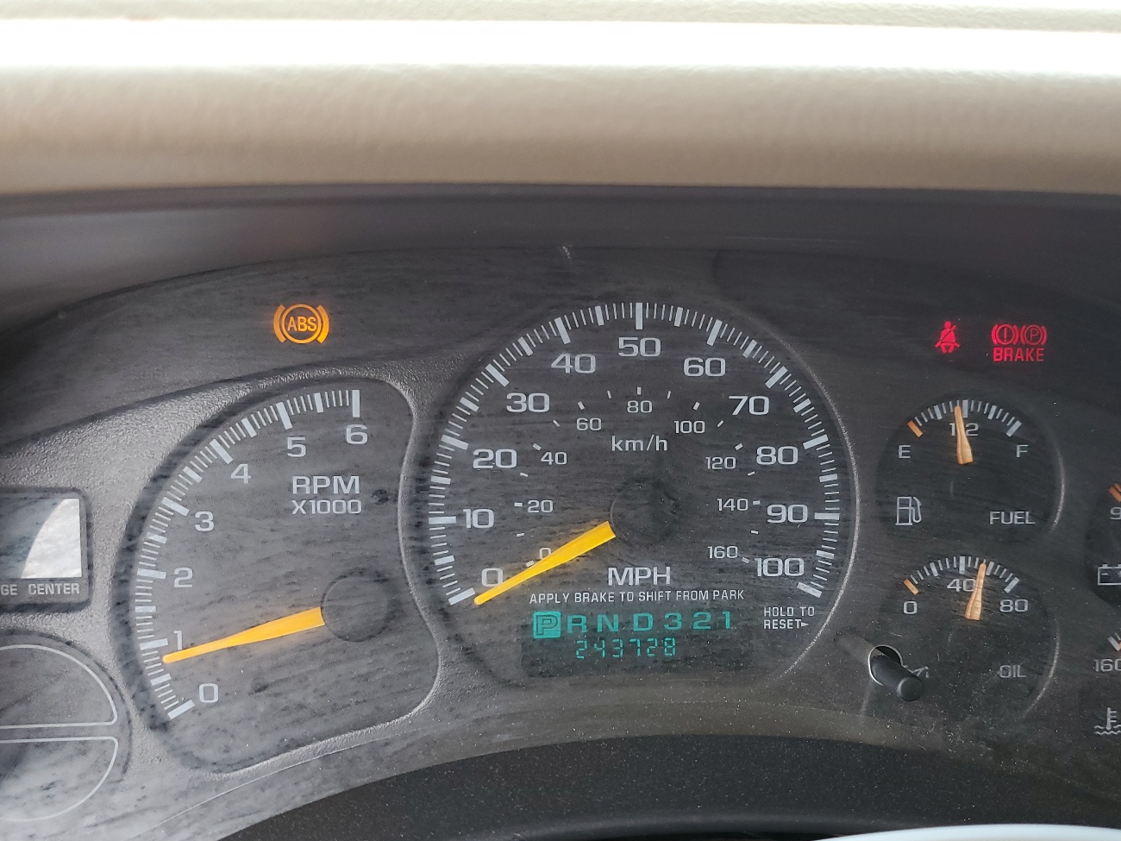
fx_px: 1036
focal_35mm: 32
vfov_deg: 43.9
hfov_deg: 56.5
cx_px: 657
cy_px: 504
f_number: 1.5
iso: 59
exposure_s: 1/120
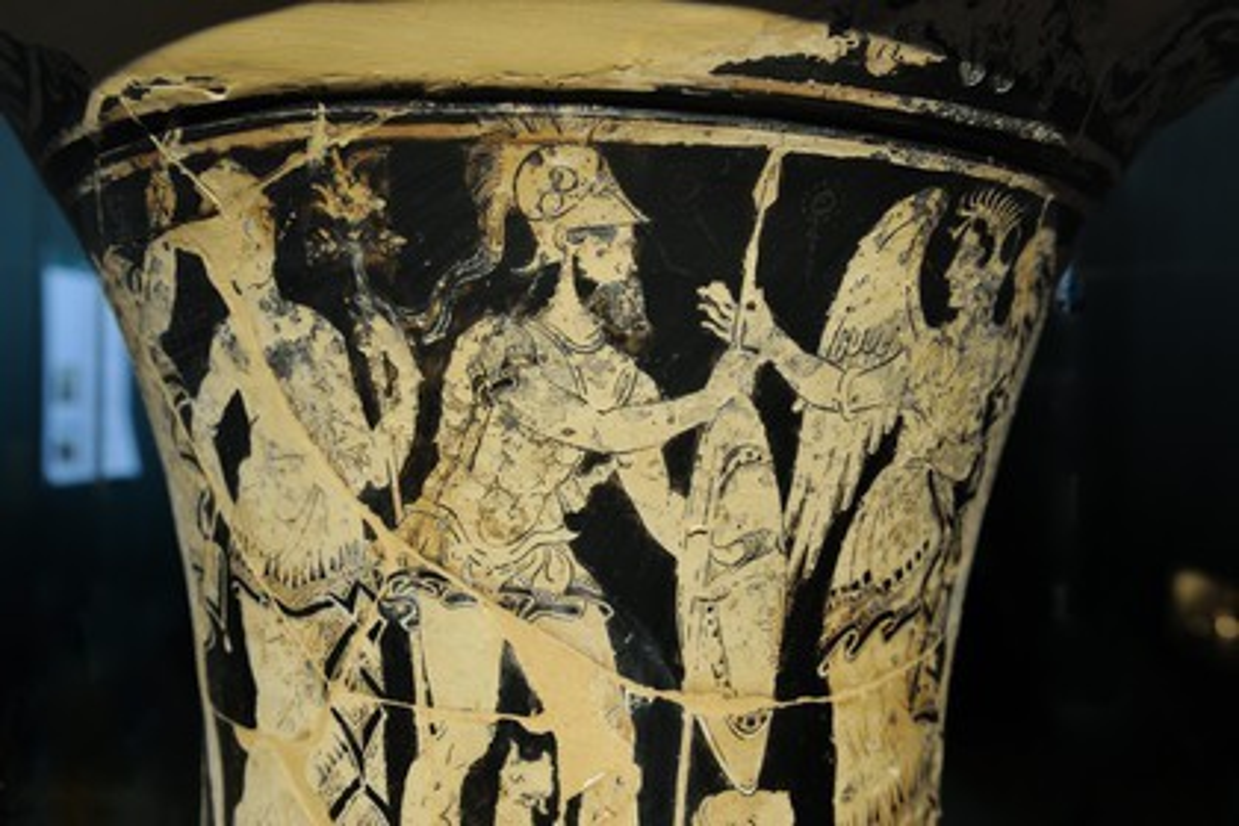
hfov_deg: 55.8
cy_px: 413
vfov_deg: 38.9
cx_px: 620
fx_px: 1170
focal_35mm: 34
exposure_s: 1/13
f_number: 6.3
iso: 800
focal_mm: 34
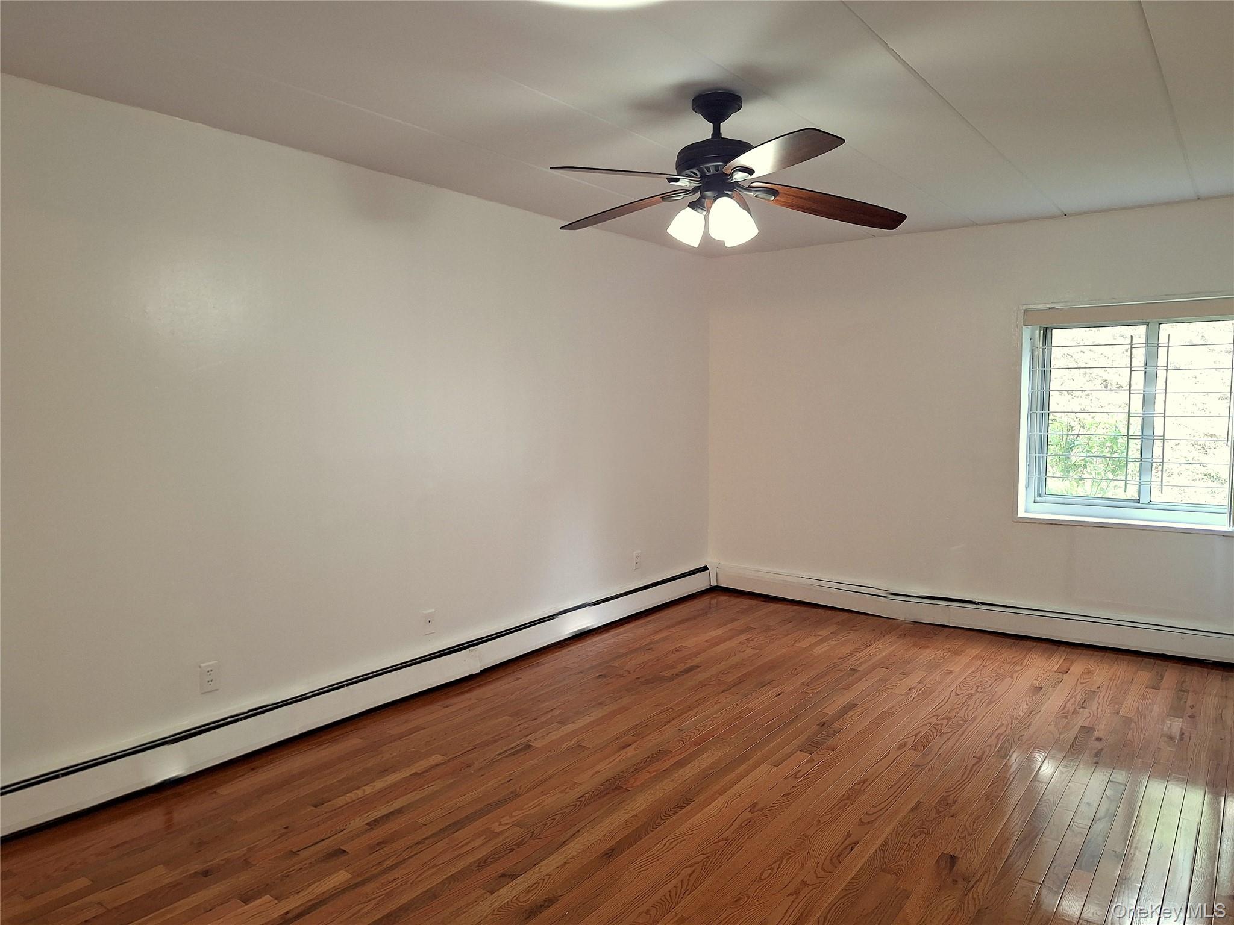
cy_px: 462
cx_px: 617
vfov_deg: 58.9
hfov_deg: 73.9
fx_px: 820
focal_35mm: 23
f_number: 1.8
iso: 25
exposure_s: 1/40
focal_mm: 5.54
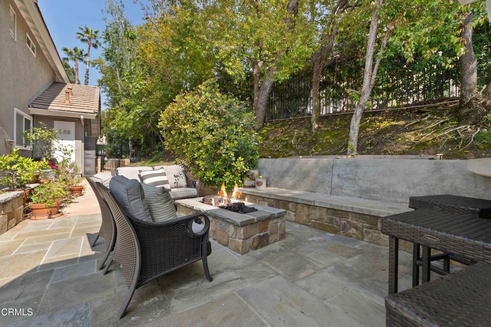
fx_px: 217
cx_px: 246
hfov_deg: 97.1
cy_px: 164
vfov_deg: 74.1
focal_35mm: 16
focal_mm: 15.9
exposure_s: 1/160
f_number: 8
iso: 320
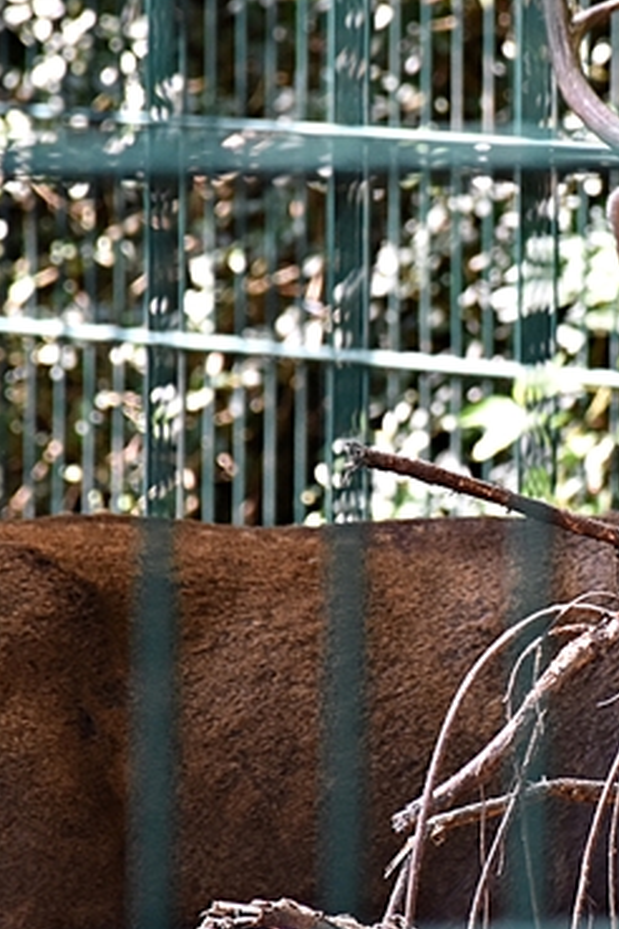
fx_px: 15035
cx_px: 632
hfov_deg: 2.4
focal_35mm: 583
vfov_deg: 3.5
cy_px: 402
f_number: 5.6
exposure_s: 1/250
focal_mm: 140
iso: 800
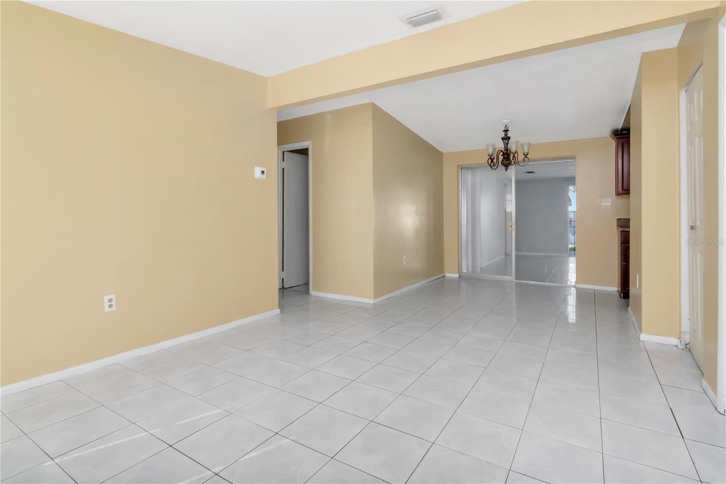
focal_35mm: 16
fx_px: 333
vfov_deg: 72.0
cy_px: 242
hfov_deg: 95.0
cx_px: 363
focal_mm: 11
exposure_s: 1/250
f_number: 13
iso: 1250
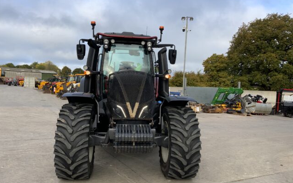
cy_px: 98
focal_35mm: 31
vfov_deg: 40.6
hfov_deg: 61.2
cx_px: 146
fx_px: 248
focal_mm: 3
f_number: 1.8
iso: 16
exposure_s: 1/719
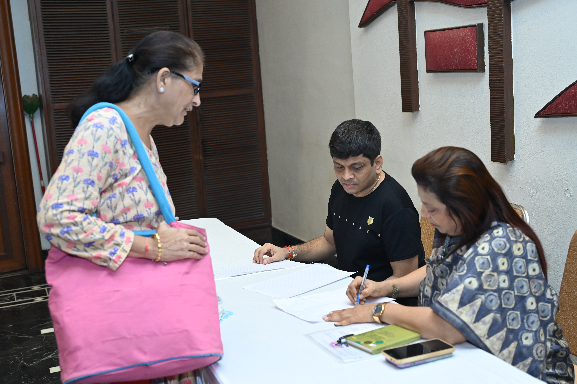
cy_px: 192
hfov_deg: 44.5
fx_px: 705
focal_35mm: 44
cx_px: 288
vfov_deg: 30.5
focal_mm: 44
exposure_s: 1/200
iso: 1250
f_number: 4
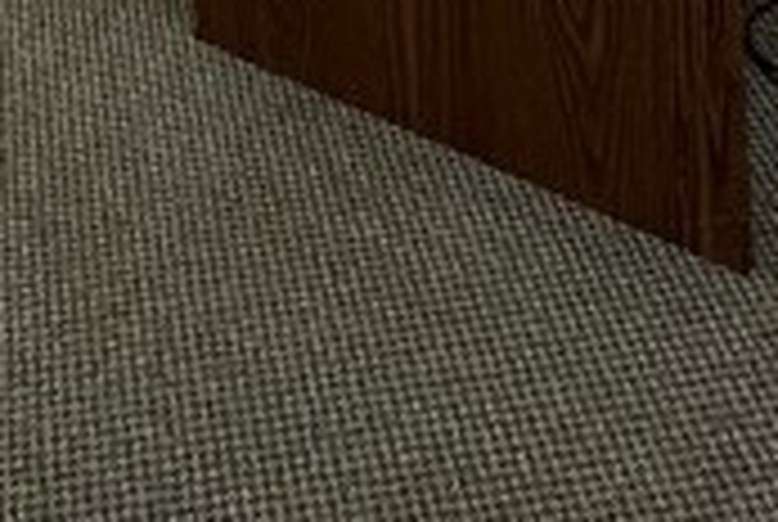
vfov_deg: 10.4
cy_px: -1112
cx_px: 153
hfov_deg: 23.3
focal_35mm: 86
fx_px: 1862
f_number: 2.2
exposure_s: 1/120
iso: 125
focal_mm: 2.22
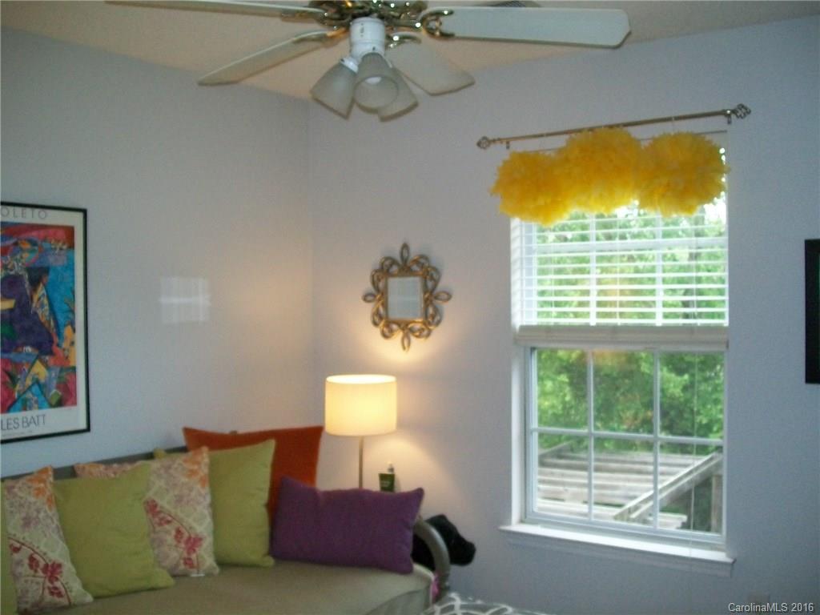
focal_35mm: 36
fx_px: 853
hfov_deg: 51.4
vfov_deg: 39.7
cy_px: 308
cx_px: 410
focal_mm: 6
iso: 160
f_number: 2.7
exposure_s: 1/60
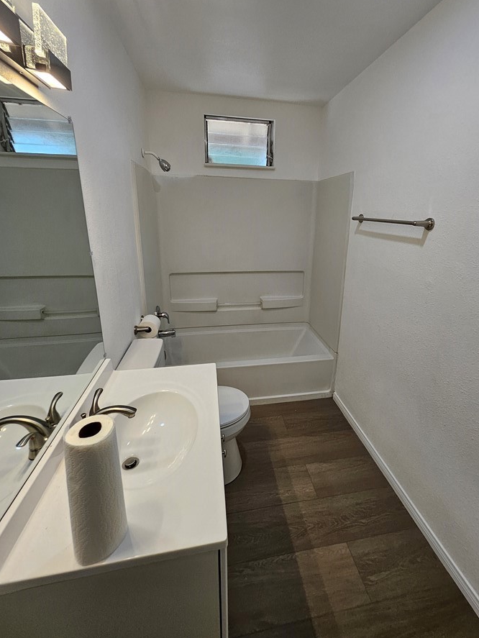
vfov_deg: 97.9
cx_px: 260
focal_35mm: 15
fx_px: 277
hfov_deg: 81.6
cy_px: 291
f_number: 2.2
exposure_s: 1/60
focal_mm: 1.74
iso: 64
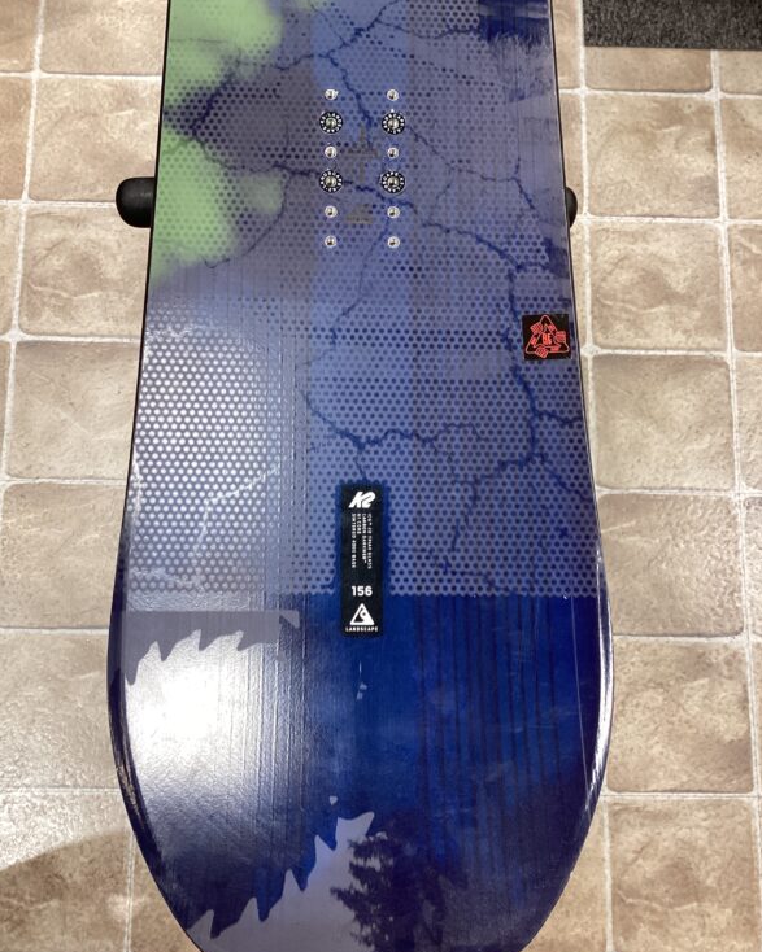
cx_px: 388
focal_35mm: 33
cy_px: 494
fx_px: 930
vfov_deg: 54.2
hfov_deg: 44.5
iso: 100
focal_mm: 3.3
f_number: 2.4
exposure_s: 1/50
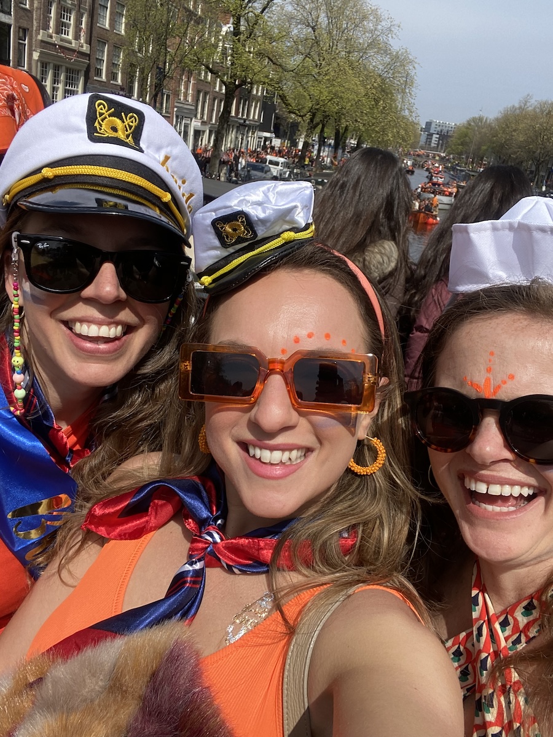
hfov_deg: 46.8
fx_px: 639
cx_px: 276
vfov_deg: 60.0
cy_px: 368
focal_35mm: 30
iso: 25
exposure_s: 1/1080
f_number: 2.2
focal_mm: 2.71
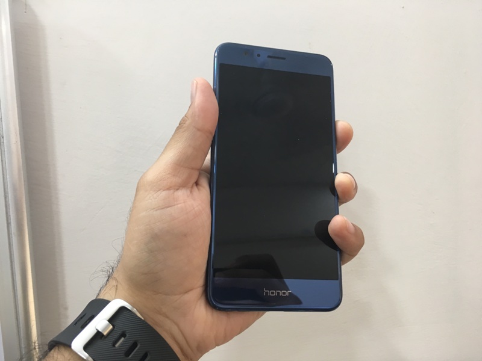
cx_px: 241
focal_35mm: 29
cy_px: 180
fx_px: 404
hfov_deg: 61.7
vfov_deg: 48.2
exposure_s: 1/33
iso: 80
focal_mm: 4.15
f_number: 2.2
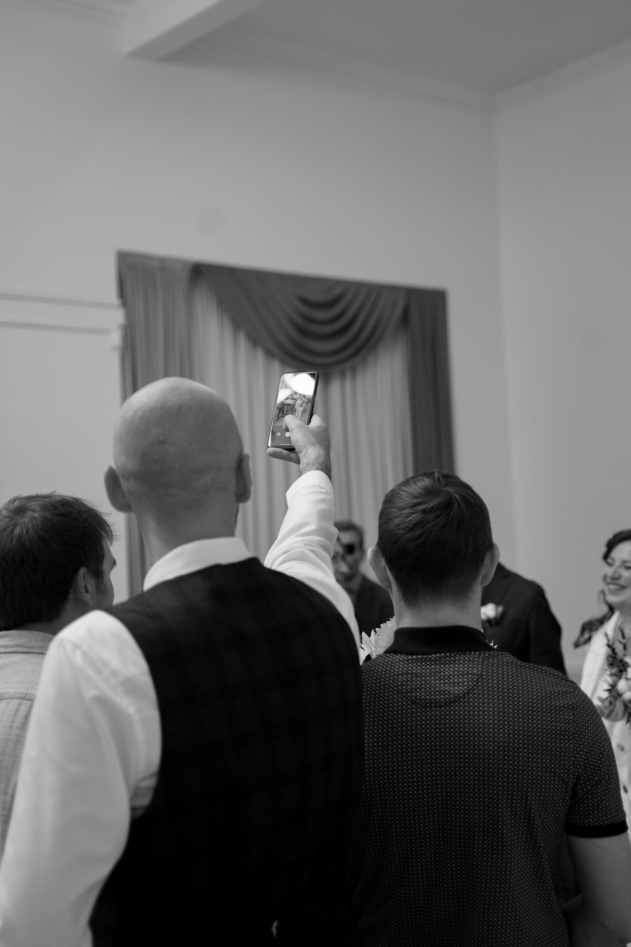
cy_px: 474
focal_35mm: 52
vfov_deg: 38.2
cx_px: 316
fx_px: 1367
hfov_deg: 26.0
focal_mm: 52
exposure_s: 1/320
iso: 1000
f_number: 2.8
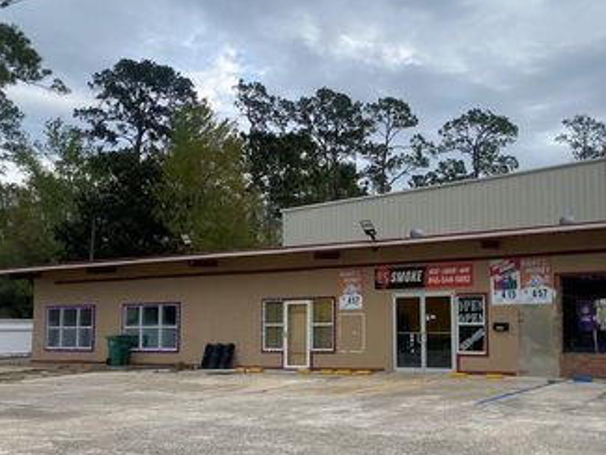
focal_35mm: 40
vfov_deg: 35.9
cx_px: 401
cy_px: 271
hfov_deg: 46.1
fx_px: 701
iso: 32
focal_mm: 4.25
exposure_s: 1/1585
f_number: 1.8
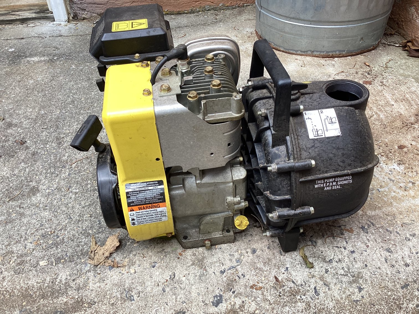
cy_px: 157
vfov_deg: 45.4
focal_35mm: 31
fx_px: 375
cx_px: 210
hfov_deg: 58.3
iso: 25
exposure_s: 1/120
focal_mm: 3.3
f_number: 2.4
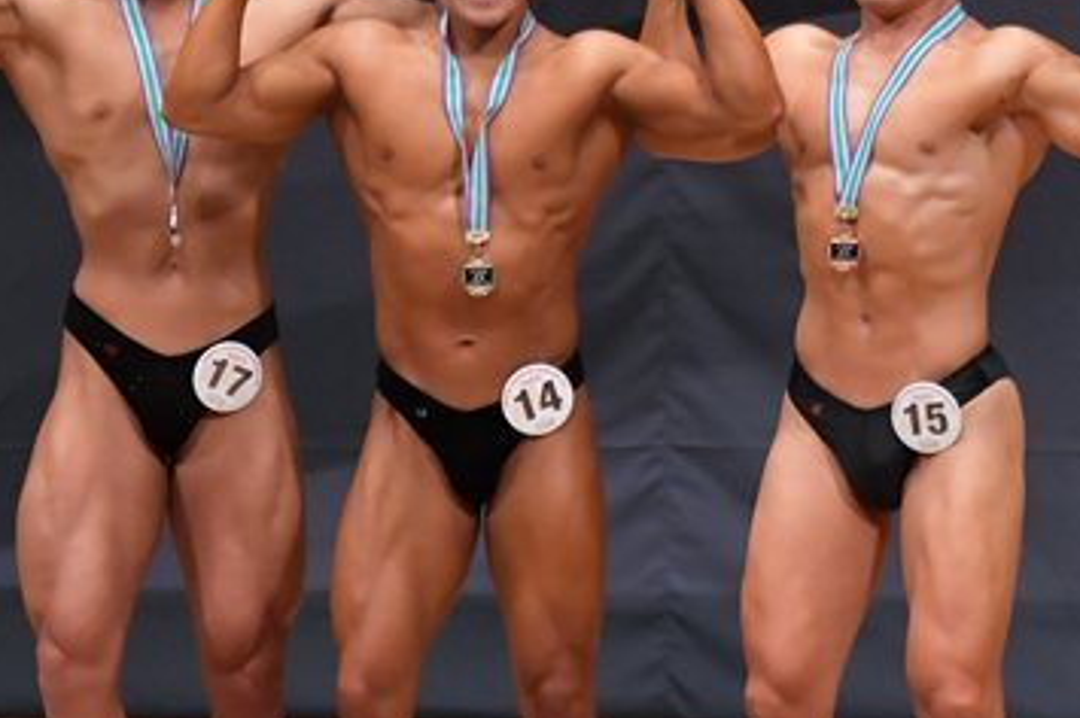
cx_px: 236
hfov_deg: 3.7
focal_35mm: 557
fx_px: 16694
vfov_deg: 2.5
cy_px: 304
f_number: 5.6
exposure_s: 1/400
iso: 6400
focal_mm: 170
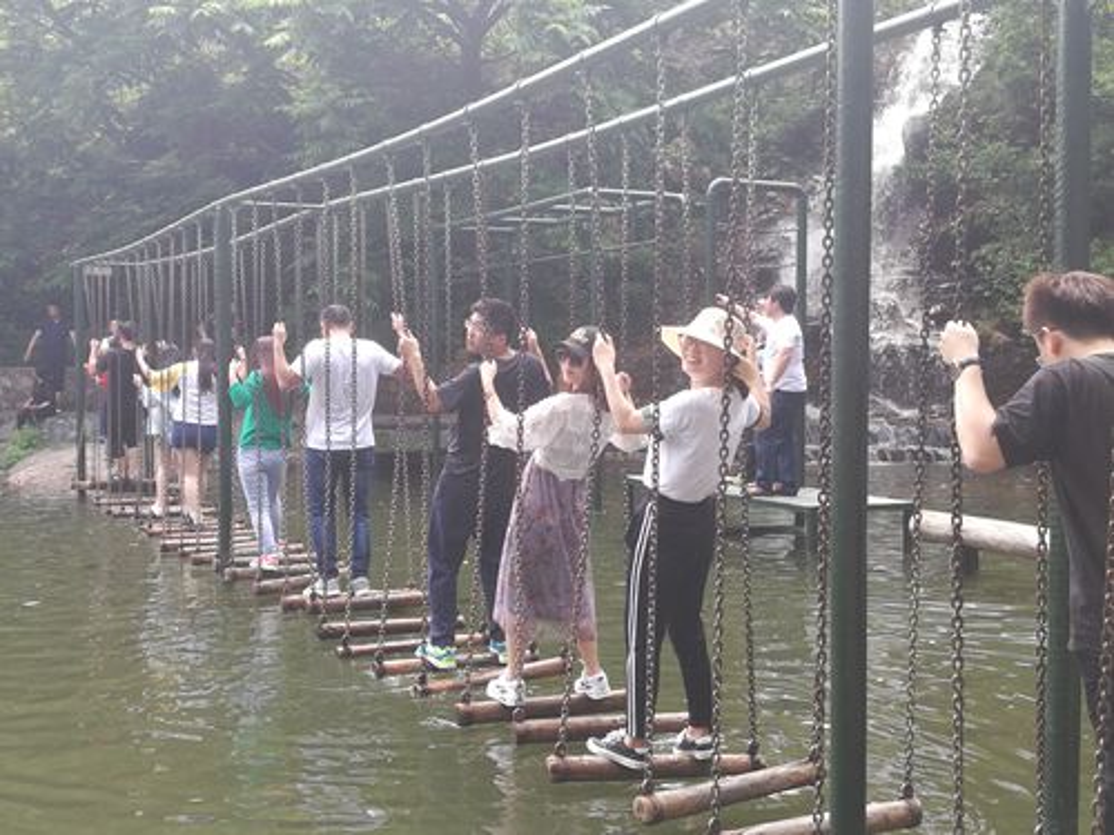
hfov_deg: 41.2
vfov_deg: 31.5
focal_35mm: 46
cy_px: 418
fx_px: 1480
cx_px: 557
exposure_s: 1/190
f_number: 2.2
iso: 50
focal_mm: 4.5
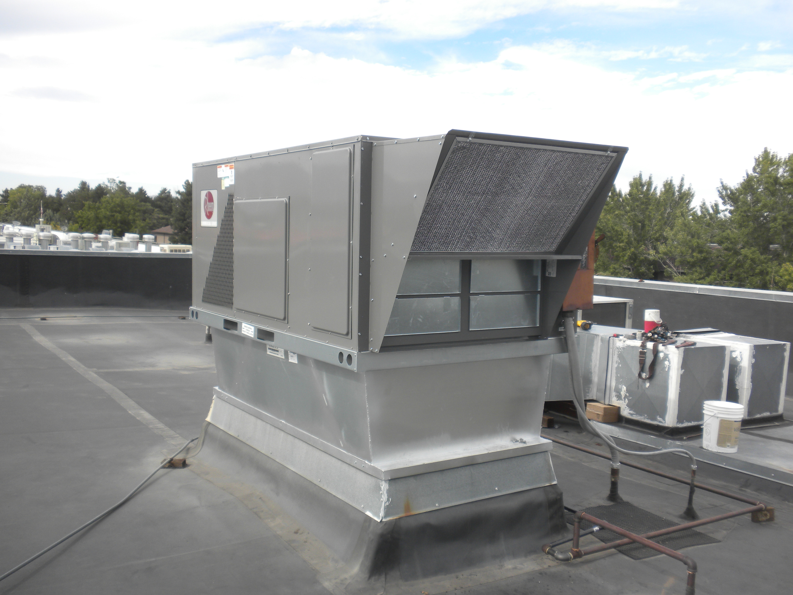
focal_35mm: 37
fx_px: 848
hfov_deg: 50.1
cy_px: 298
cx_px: 396
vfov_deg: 38.7
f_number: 3.5
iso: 64
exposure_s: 1/313
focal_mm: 6.6
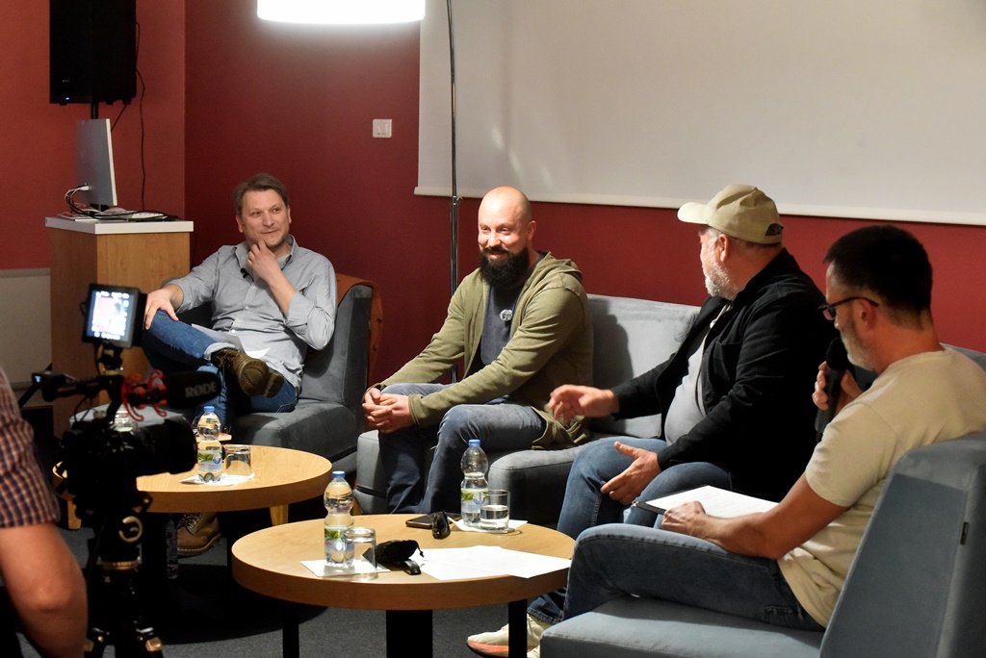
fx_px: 1918
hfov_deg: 28.8
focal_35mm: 70
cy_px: 329
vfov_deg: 19.5
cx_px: 493
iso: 8000
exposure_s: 1/40
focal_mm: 70
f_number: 7.1
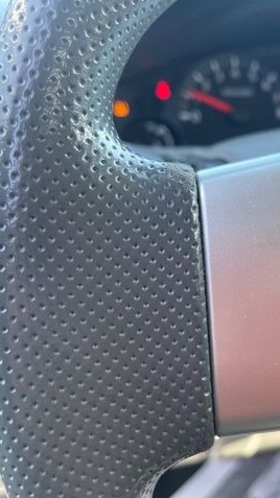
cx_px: 273
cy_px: 250
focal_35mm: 38
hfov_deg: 29.3
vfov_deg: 52.8
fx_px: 502
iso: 64
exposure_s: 1/121
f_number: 1.6
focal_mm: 5.1
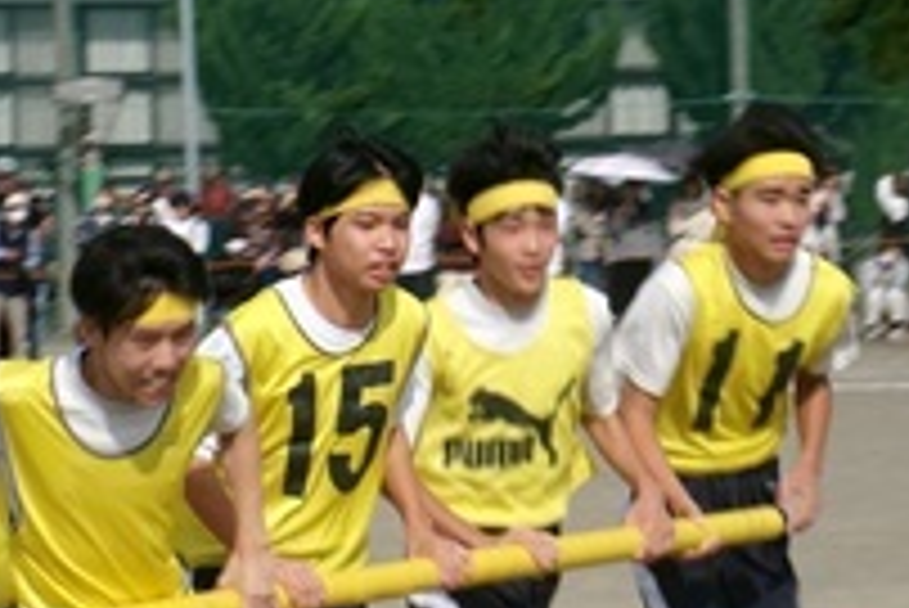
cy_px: 396
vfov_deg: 7.1
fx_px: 4877
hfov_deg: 10.6
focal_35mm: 193
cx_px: 405
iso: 100
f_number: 14.3
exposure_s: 1/140
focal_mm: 14
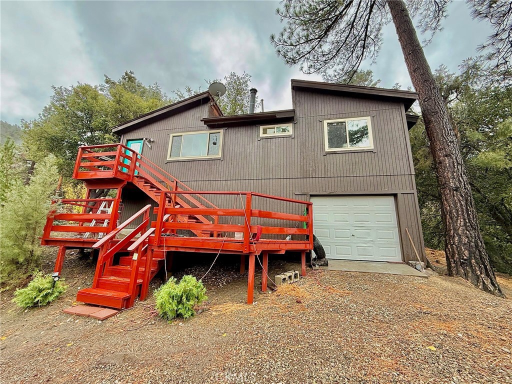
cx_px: 256
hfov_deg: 102.1
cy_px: 192
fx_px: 207
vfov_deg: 85.7
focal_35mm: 14
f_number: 2.2
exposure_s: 1/99
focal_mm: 2.22
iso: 80
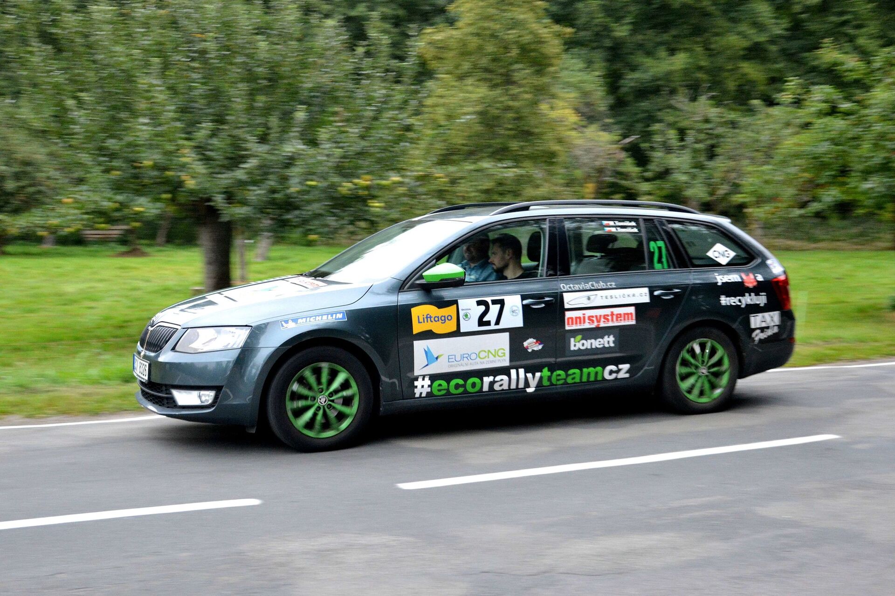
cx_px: 448
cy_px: 298
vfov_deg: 36.9
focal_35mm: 36
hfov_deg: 53.1
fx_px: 895
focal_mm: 24
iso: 1600
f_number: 3.8
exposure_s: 1/400
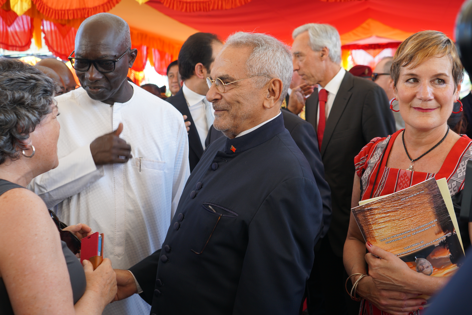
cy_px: 158
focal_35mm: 42
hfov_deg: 46.4
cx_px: 236
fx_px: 551
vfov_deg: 31.9
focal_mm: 28
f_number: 4
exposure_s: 1/160
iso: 250
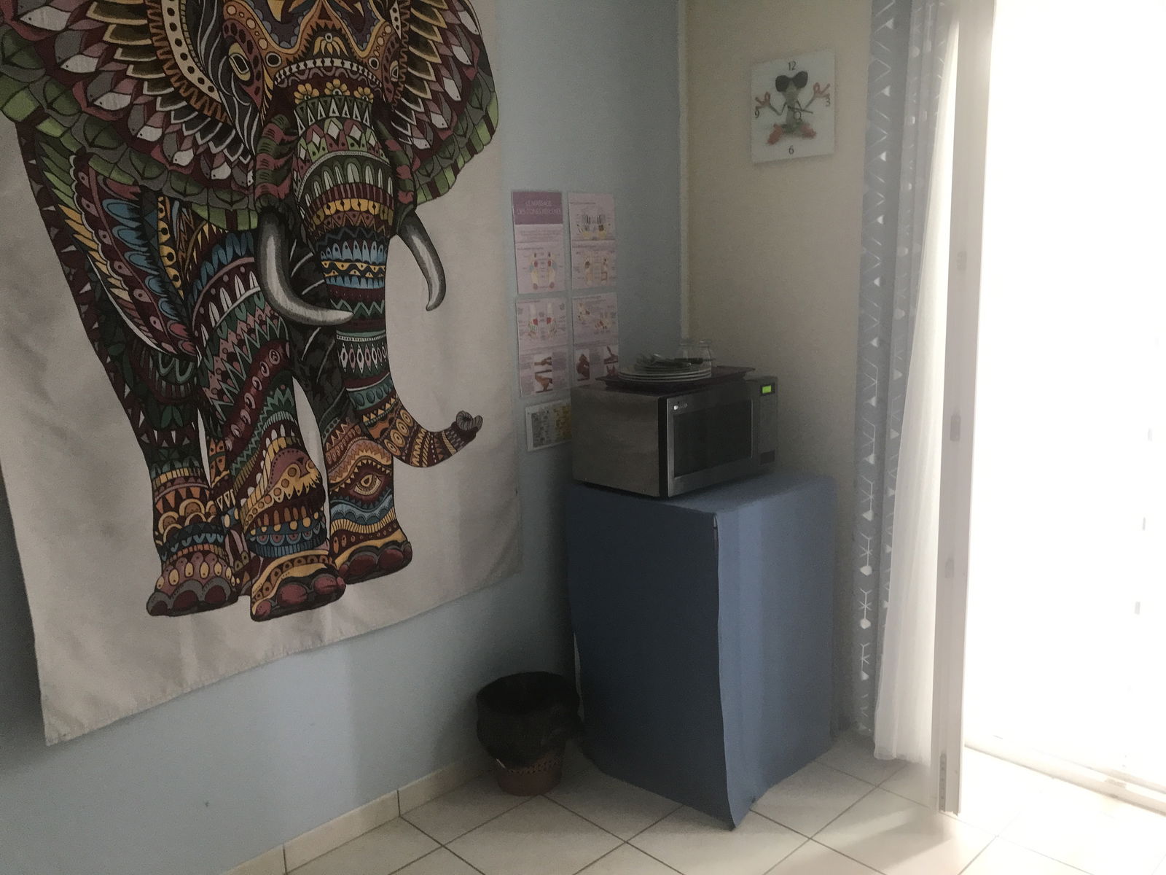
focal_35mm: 28
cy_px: 438
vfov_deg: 49.7
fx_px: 943
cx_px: 583
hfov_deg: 63.4
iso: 100
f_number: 1.8
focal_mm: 3.99
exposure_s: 1/33
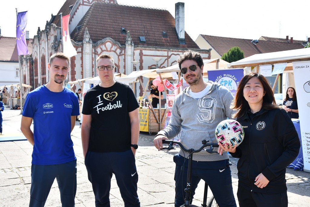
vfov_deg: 33.4
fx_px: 344
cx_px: 155
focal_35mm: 40
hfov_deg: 48.5
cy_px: 104
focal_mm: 27
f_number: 7.1
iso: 200
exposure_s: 1/250
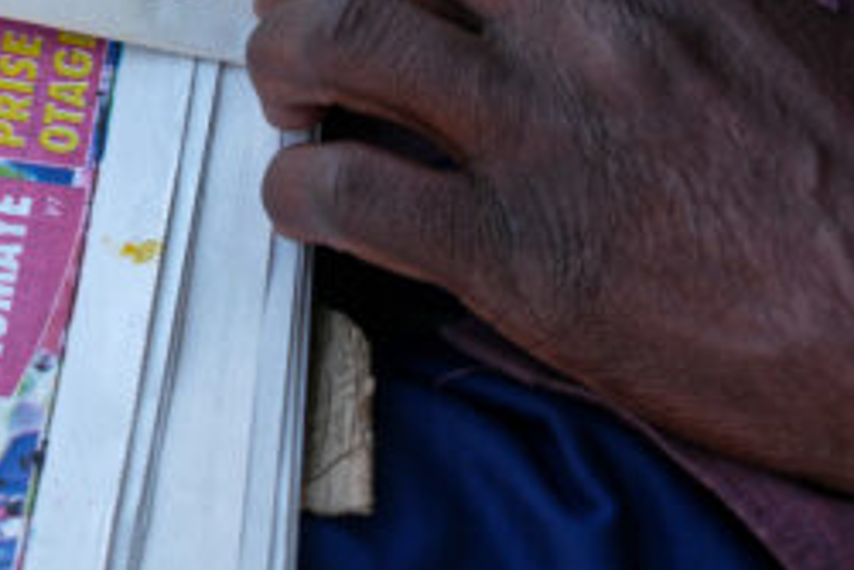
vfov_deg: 7.3
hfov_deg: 10.7
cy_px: -377
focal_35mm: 184
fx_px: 4367
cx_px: -536
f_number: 4
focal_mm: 45
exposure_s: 1/125
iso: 100
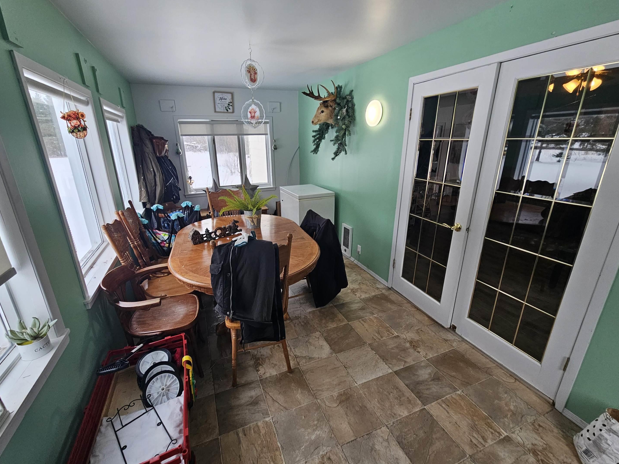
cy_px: 228
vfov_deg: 85.7
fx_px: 250
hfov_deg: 102.0
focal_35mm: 14
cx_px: 301
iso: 100
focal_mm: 2.2
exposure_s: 1/120
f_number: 2.2
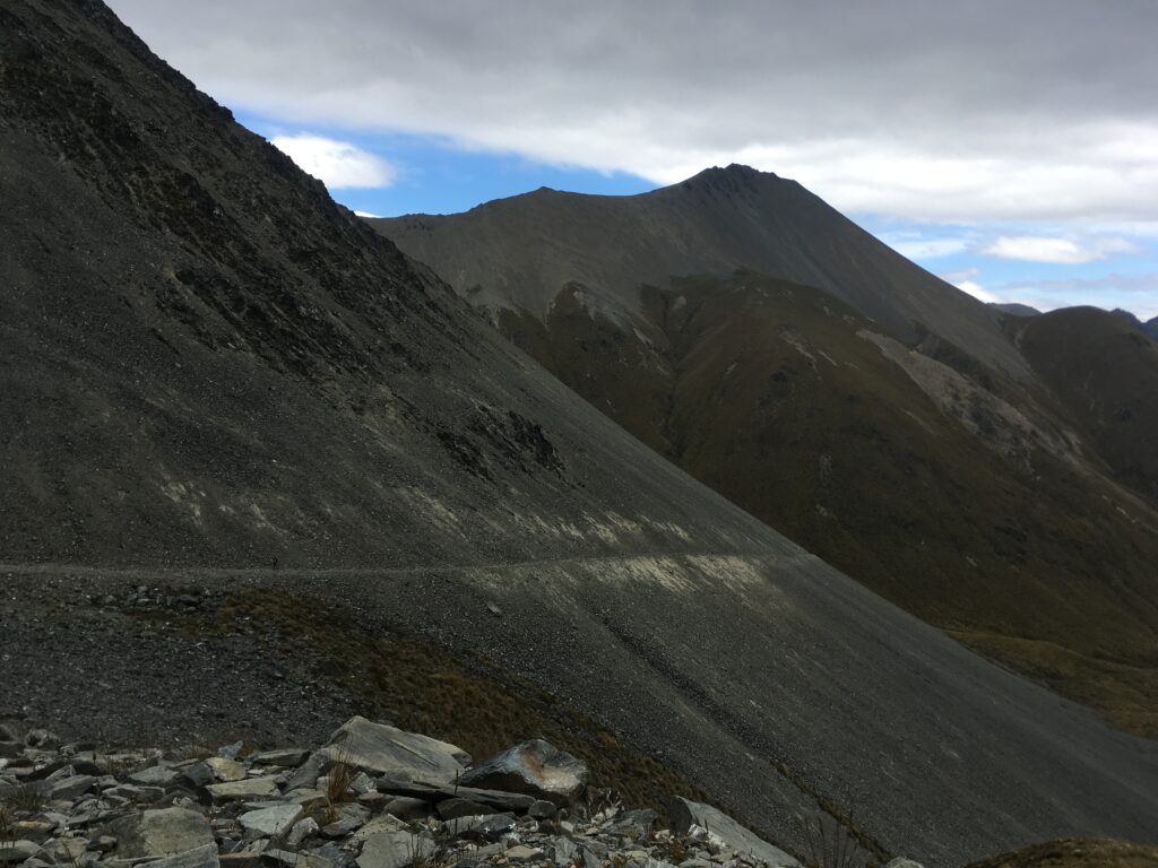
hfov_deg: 61.7
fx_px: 970
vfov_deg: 48.2
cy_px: 434
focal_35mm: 29
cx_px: 579
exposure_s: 1/845
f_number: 2.2
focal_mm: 4.15
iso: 25
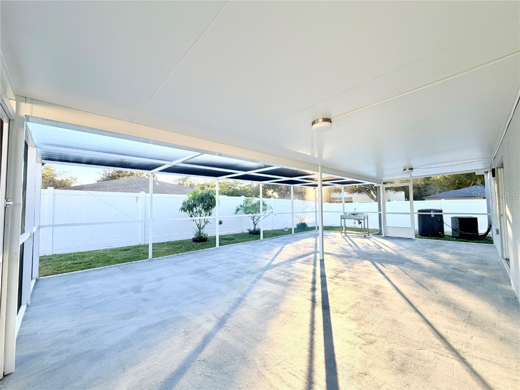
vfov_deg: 85.7
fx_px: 210
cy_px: 195
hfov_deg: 102.1
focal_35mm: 14
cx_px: 260
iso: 50
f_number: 2.2
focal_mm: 2.22
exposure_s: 1/121
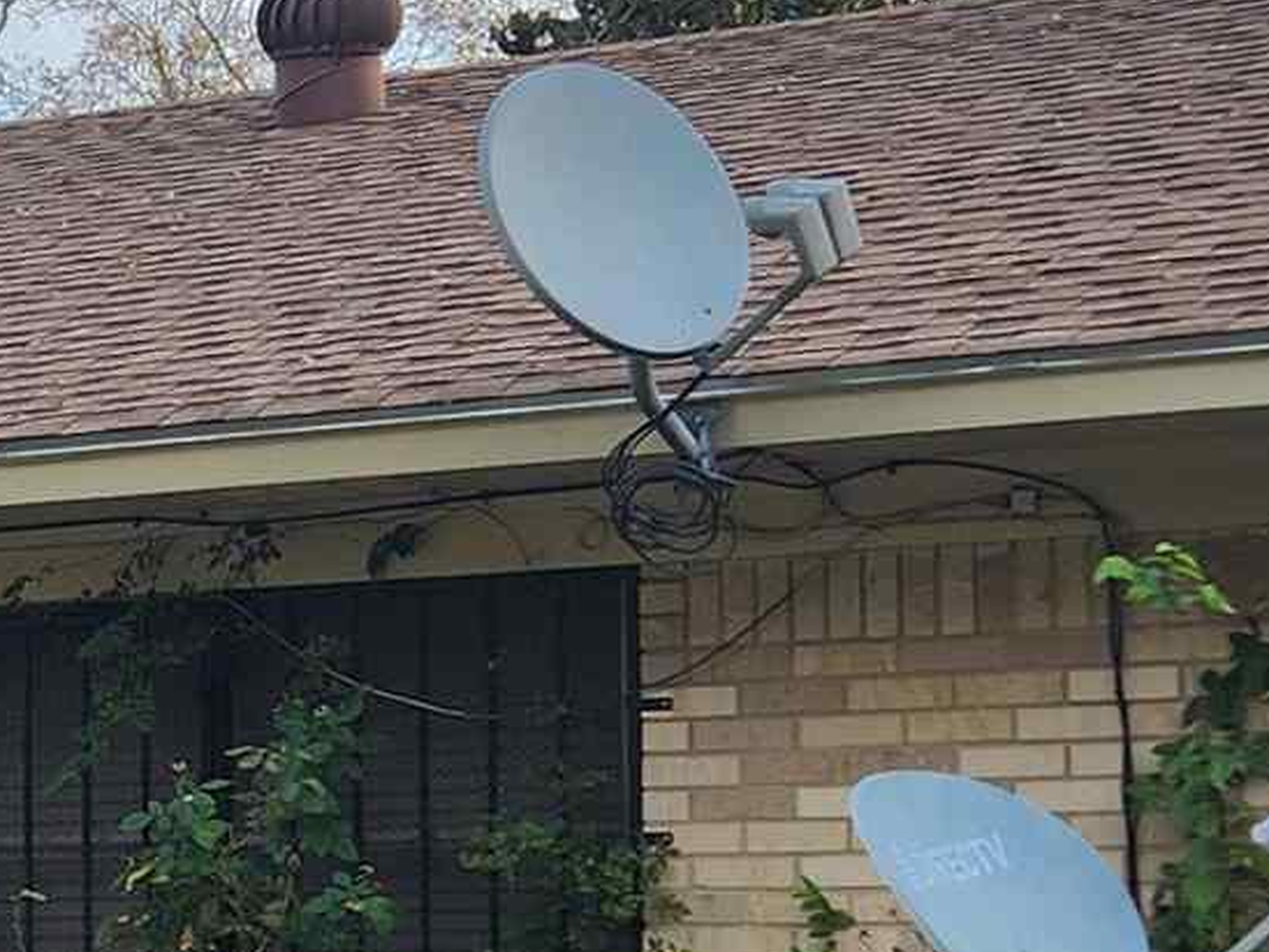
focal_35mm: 129
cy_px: 876
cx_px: -660
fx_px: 4729
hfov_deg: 14.2
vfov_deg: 11.4
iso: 20
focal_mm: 5.4
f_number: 1.8
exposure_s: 1/722
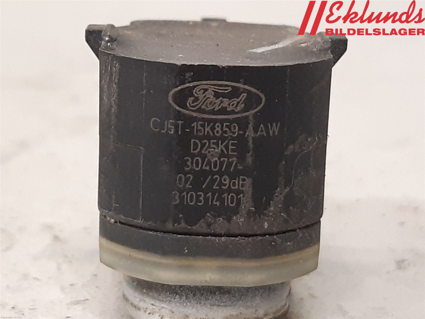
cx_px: 212
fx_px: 319
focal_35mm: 26
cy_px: 160
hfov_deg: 67.3
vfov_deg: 53.1
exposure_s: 1/33
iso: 200
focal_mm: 3.93
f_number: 1.7
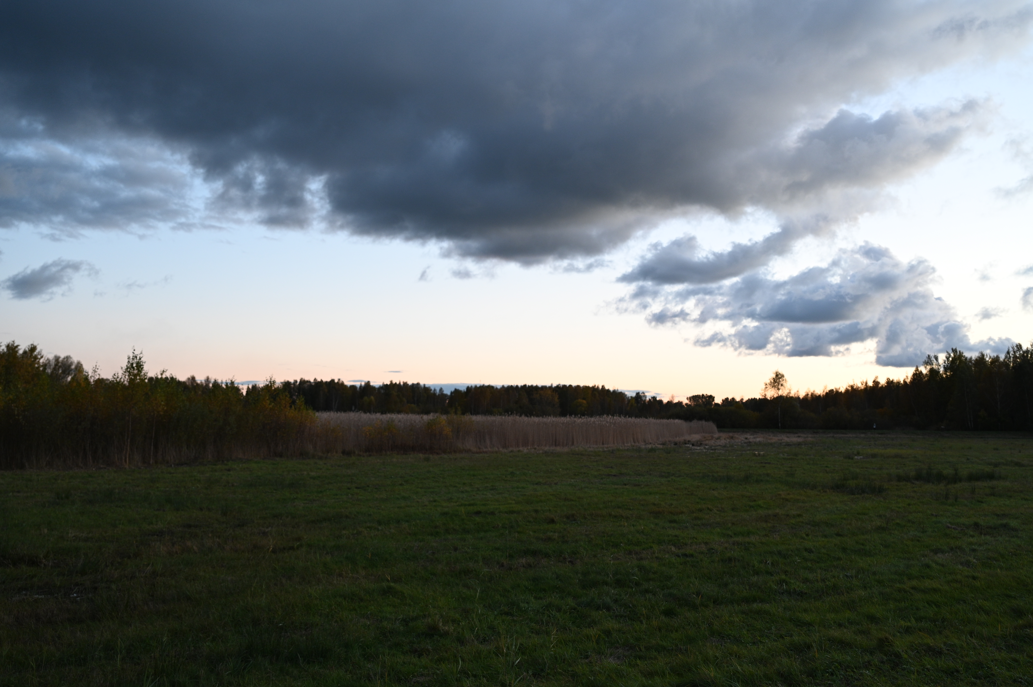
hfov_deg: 56.5
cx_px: 516
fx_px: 961
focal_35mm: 34
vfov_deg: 39.4
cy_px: 344
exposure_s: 1/100
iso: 640
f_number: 4
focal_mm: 33.5
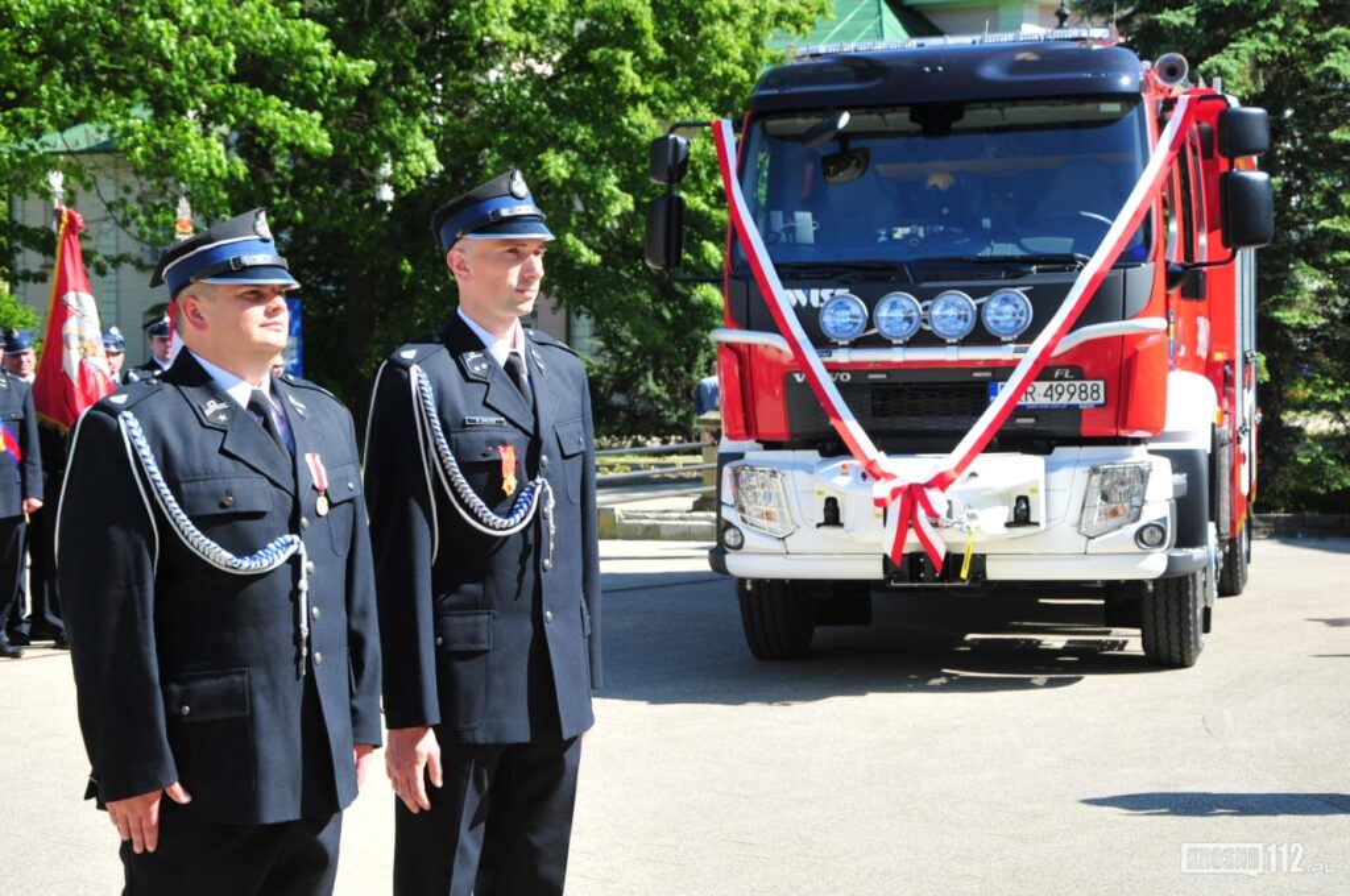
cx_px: 675
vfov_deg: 18.9
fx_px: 2697
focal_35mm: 72
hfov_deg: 28.1
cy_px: 448
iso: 250
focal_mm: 48
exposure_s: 1/400
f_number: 5.6
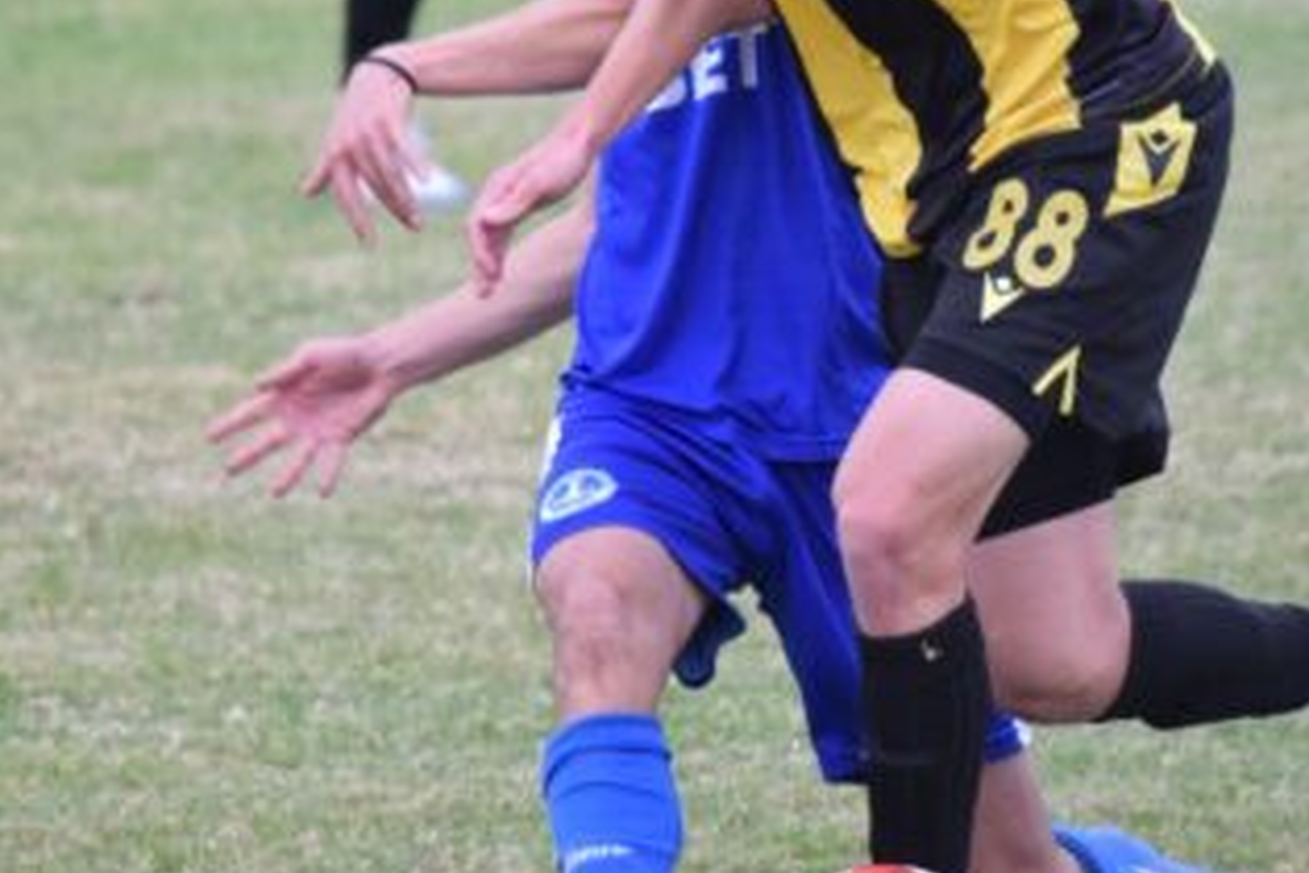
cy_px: 241
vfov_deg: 1.6
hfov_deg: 2.5
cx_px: 831
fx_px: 30505
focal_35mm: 839
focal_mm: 280
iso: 3200
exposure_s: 1/640
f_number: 5.6
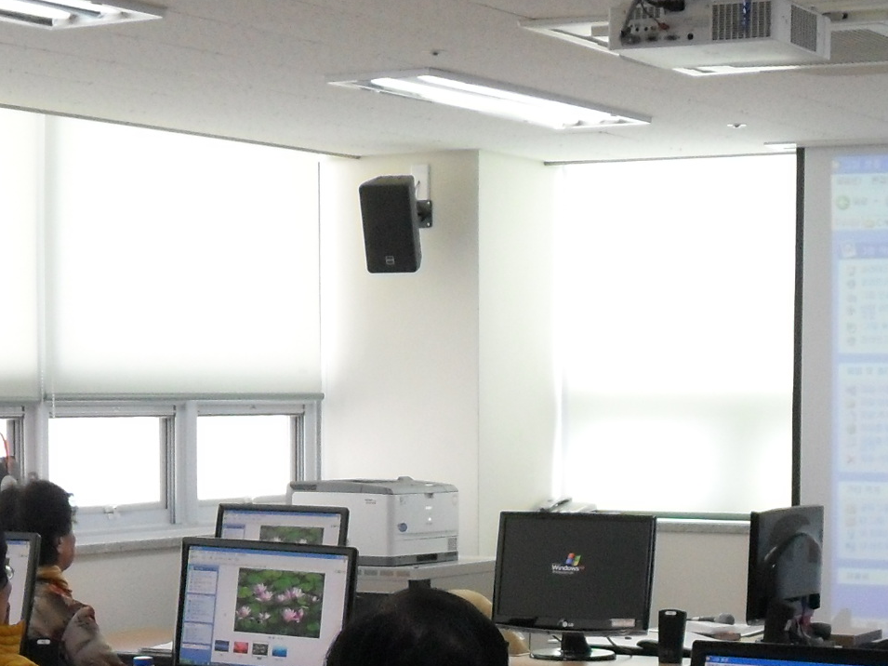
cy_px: 668
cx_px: 519
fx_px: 2437
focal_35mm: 95
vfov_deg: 15.3
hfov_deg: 20.6
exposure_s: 1/125
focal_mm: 6.2
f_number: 2.8
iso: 200
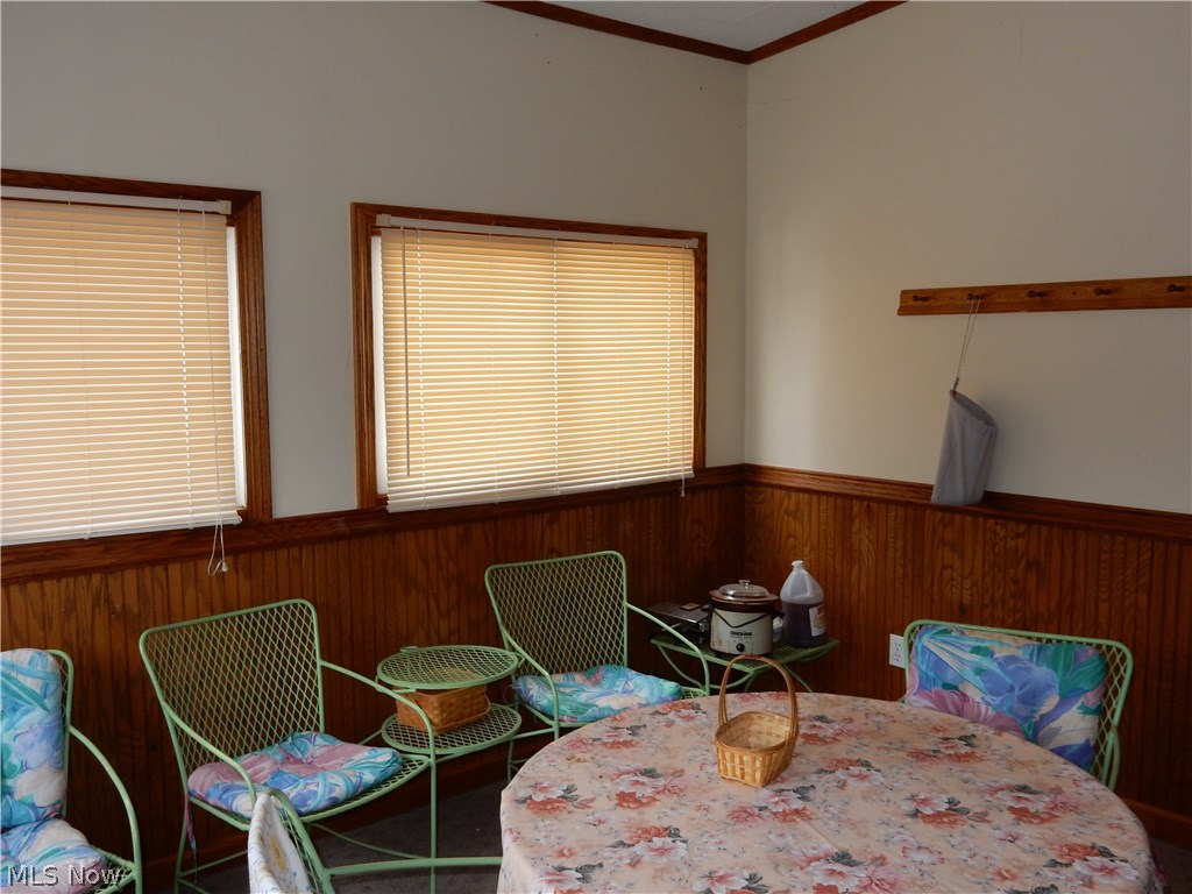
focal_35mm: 30
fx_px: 1033
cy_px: 447
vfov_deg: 46.8
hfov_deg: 60.0
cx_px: 596
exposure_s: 1/50
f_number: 4
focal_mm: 5.4
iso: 125
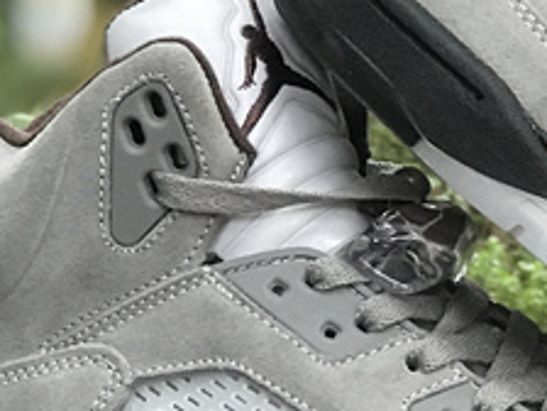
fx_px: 2971
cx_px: 574
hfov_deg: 10.4
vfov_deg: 7.9
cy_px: 224
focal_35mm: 188
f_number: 2.8
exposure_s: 1/50
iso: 160
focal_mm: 6.6
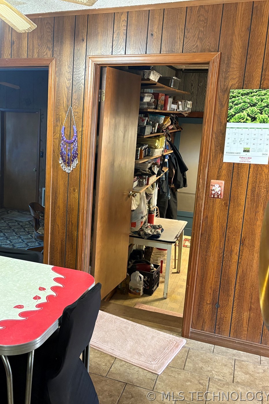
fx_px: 415
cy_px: 198
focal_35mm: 37
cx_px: 56
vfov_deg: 51.9
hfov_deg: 34.9
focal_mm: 5.96
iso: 400
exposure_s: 1/40
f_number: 1.6
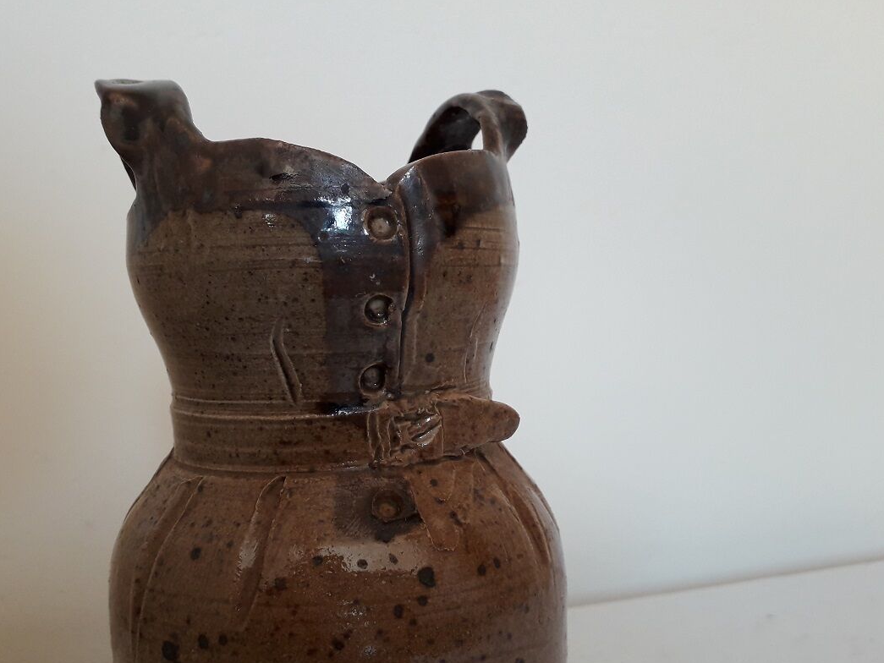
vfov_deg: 44.1
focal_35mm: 32
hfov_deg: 56.7
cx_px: 401
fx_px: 817
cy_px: 362
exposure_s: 1/100
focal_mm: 3.6
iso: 80
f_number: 1.9
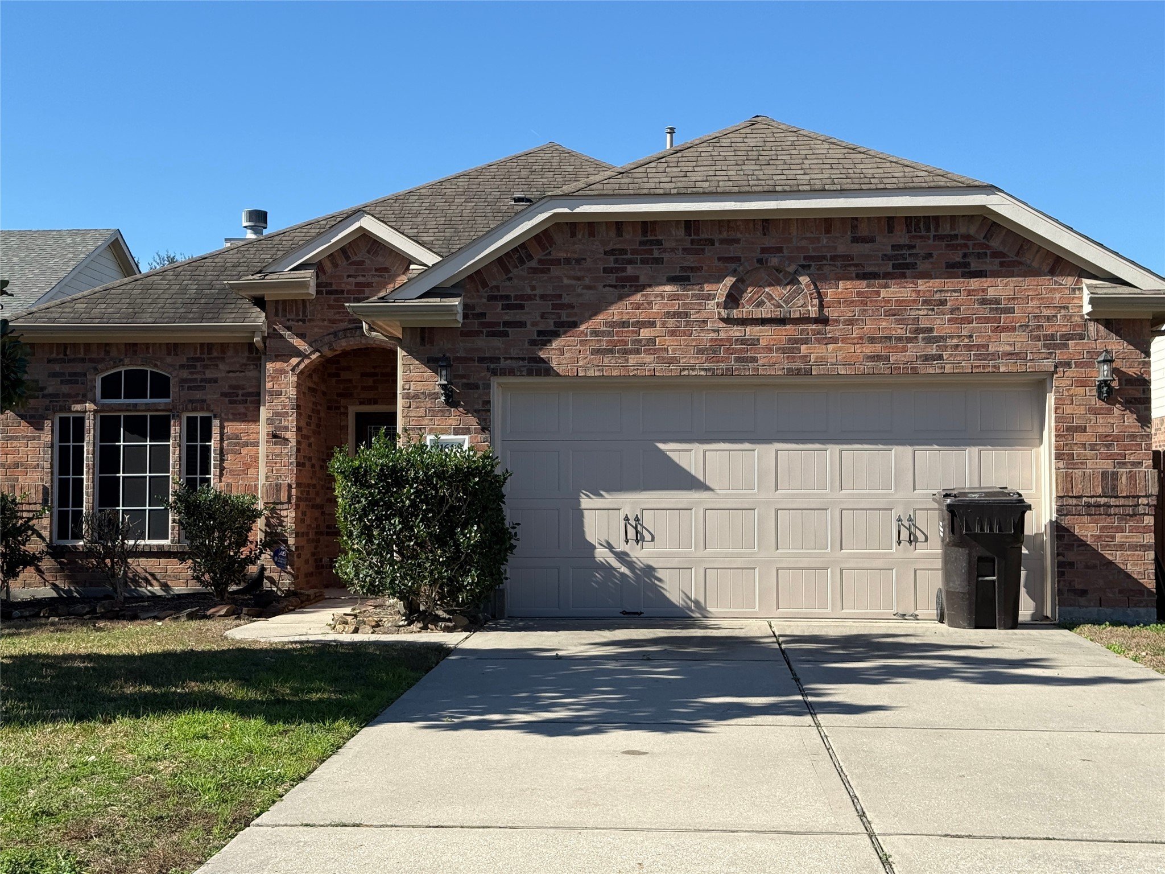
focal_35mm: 48
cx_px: 582
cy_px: 437
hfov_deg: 39.7
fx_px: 1615
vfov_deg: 30.3
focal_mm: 6.76
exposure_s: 1/3891
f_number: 1.78
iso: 80
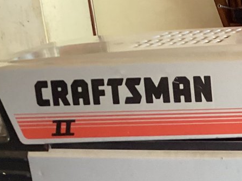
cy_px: 252
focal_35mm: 105
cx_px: 378
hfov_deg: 16.8
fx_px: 734
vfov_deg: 13.5
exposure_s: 1/50
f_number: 2.4
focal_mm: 3.3
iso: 320
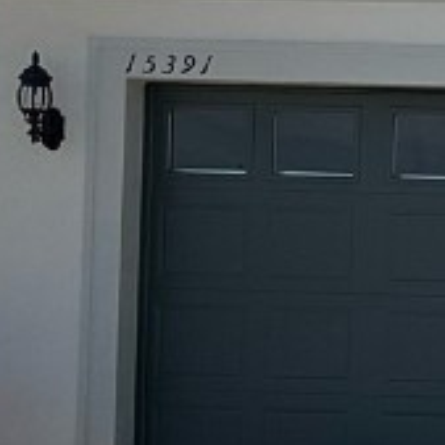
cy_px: 332
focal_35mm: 155
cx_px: 1148
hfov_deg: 9.7
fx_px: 2254
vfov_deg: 11.2
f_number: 1.8
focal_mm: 3
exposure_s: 1/4065
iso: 25
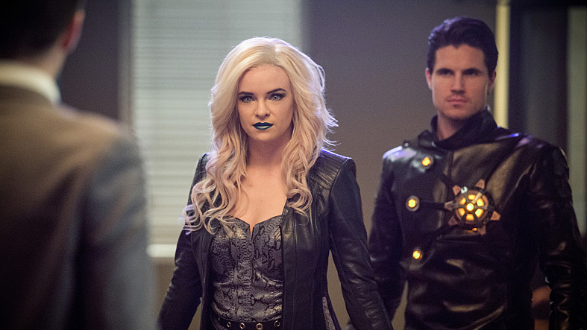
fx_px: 3316
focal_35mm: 213
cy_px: 178
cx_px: 293
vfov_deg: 5.7
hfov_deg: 10.1
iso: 3200
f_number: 2.8
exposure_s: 1/100
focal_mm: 200
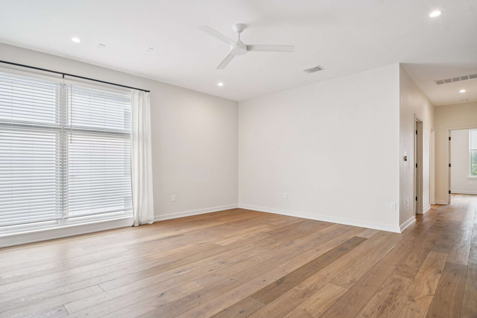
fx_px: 238
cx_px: 238
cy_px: 159
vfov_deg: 67.4
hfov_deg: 90.0
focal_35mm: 18
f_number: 8
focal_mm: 12
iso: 400
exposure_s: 1/40
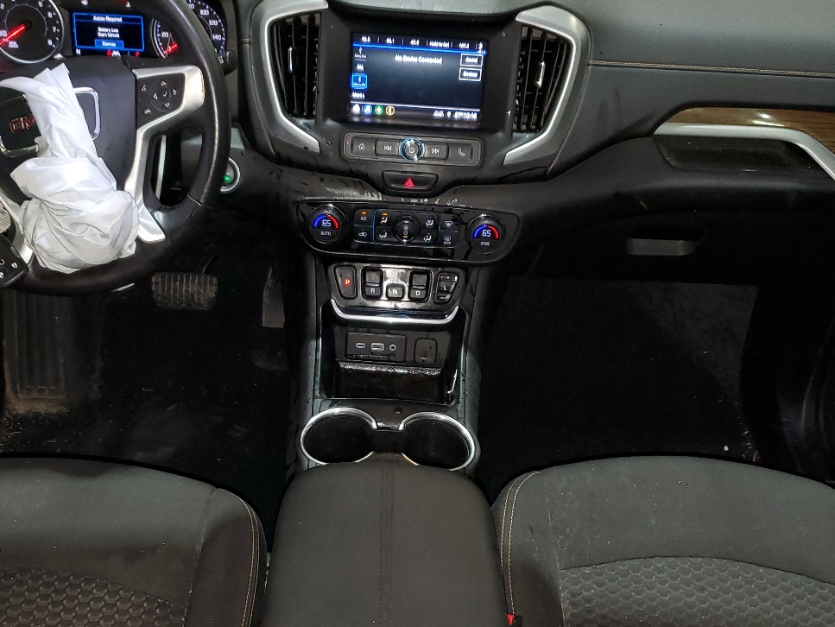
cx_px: 376
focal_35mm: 43
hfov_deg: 43.8
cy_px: 405
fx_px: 1038
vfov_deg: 33.4
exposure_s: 1/19
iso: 134
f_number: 1.5
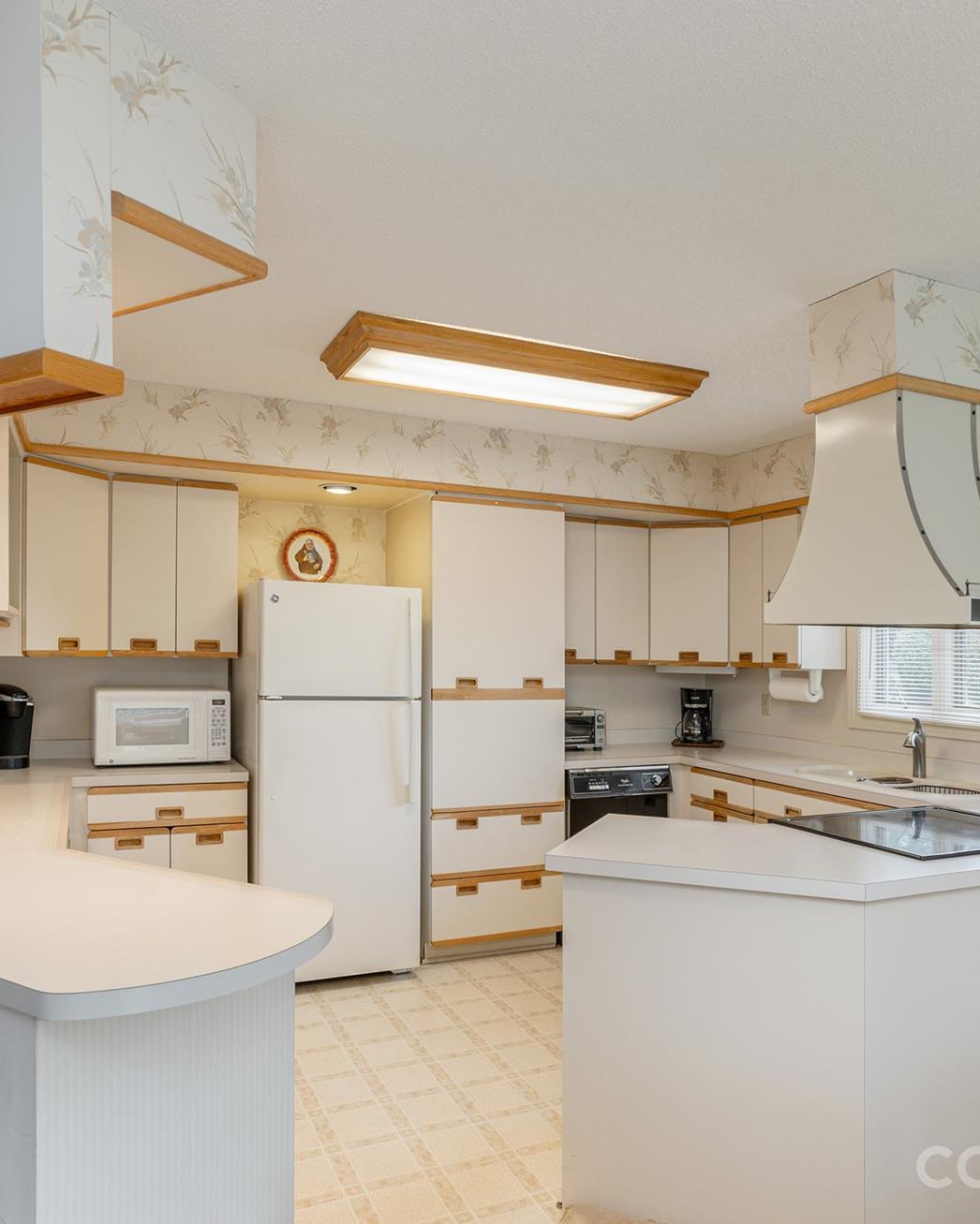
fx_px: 906
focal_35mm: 25
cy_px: 610
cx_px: 487
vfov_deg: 68.1
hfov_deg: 56.8
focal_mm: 17
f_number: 7.1
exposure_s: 1/60
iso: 320
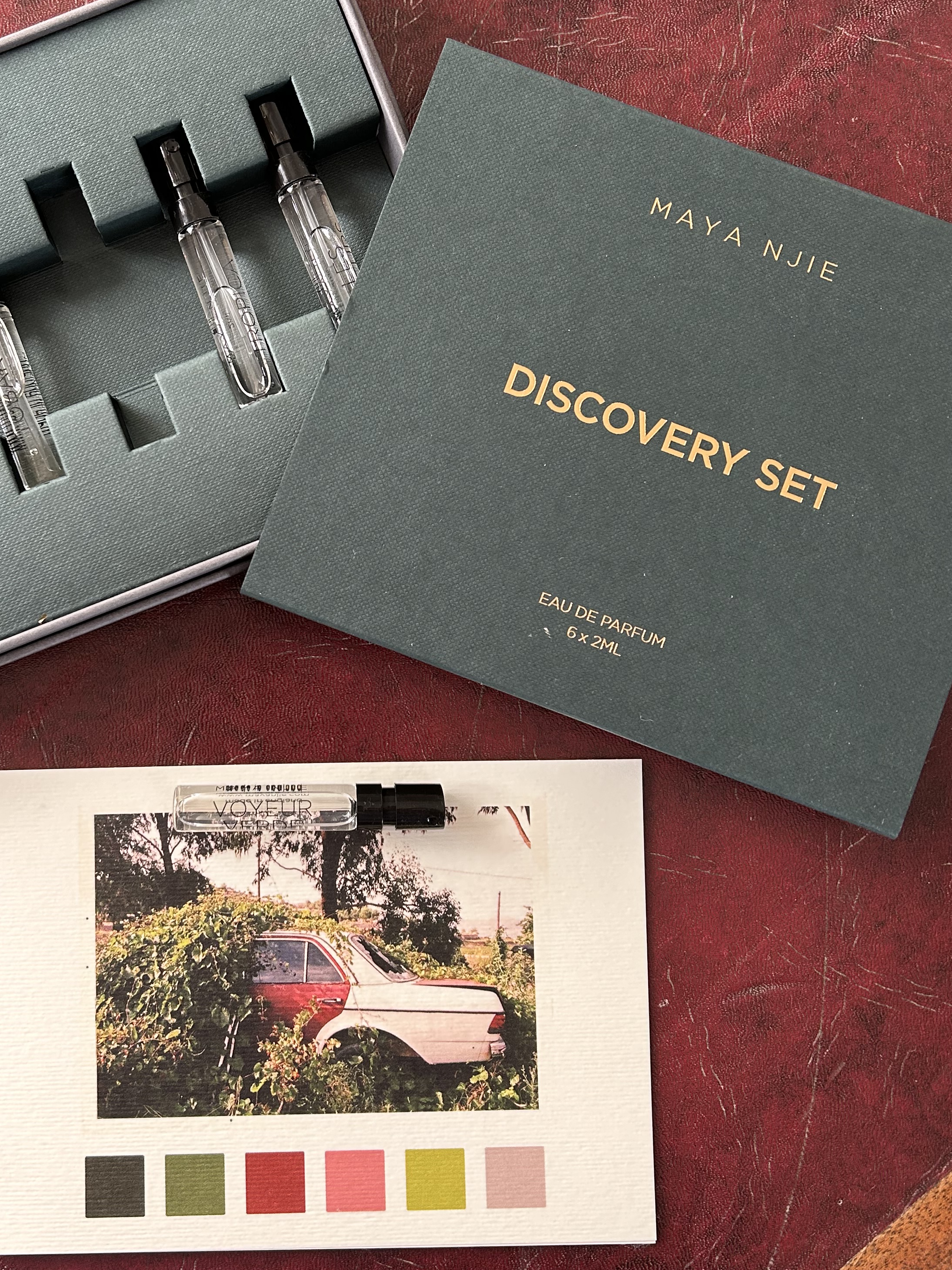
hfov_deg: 39.1
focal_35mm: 36
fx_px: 1320
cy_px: 584
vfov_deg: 51.3
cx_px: 303
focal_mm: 5.7
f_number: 1.5
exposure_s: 1/121
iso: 100
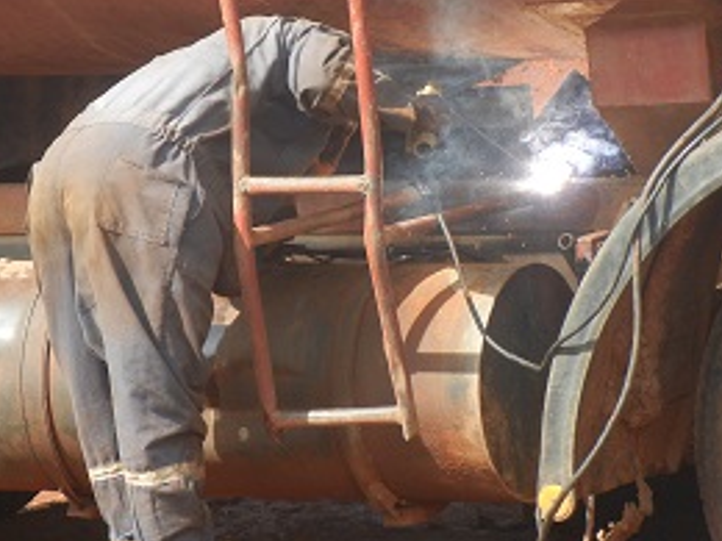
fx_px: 6424
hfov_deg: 6.4
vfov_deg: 4.8
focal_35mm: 308
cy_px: 164
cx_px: 361
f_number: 4.7
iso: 160
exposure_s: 1/275
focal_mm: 36
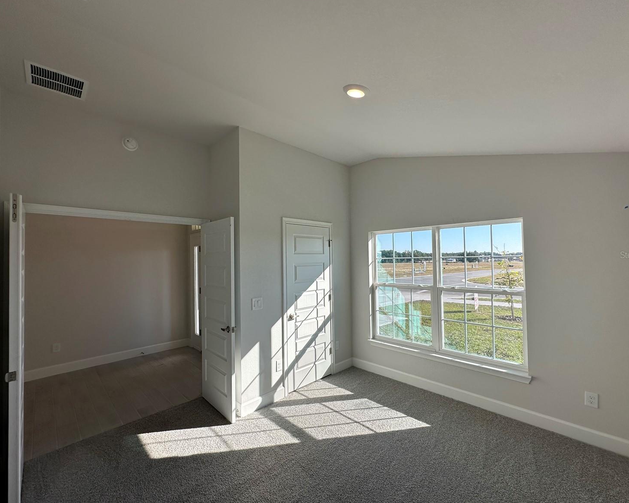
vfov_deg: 84.0
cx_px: 316
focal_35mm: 15
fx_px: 279
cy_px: 255
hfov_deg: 96.8
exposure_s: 1/666
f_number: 2.2
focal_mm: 2.22
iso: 40
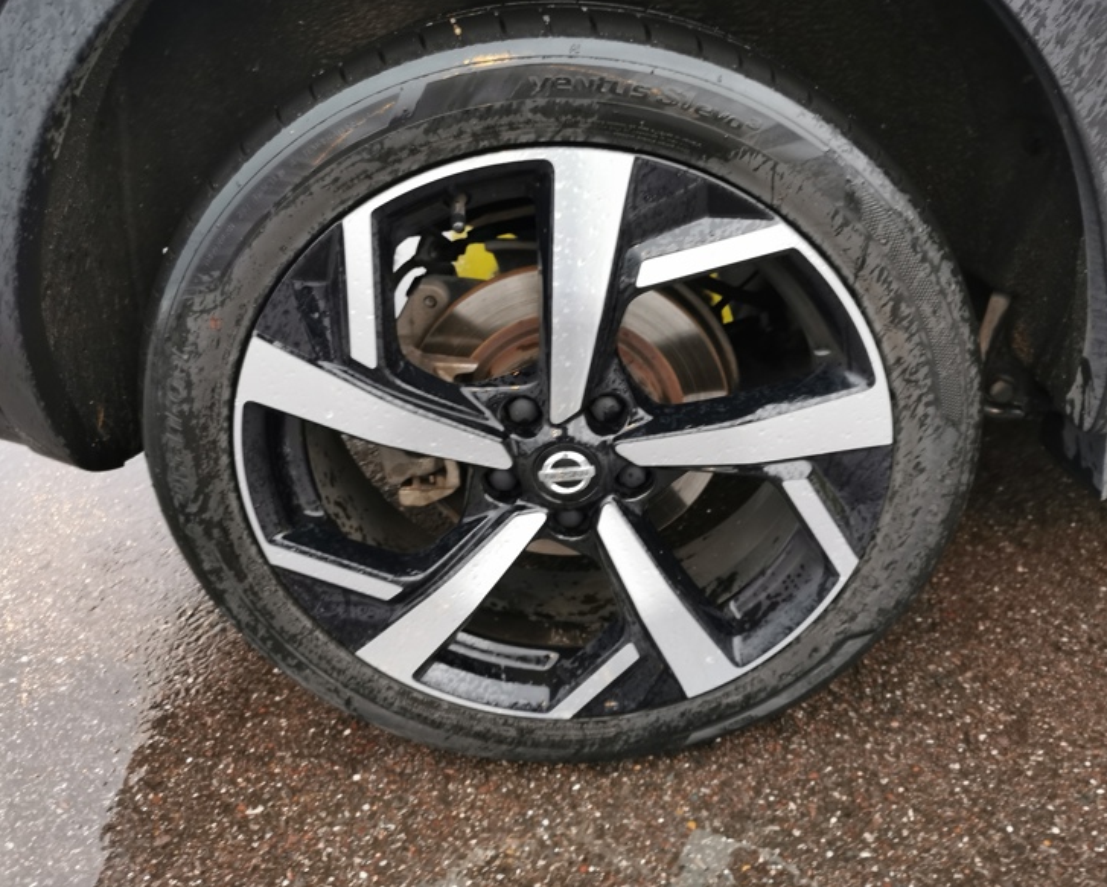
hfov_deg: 60.3
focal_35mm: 29
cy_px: 439
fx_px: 950
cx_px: 600
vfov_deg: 50.0
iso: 320
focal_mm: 5.58
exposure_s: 1/33.3
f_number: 1.8
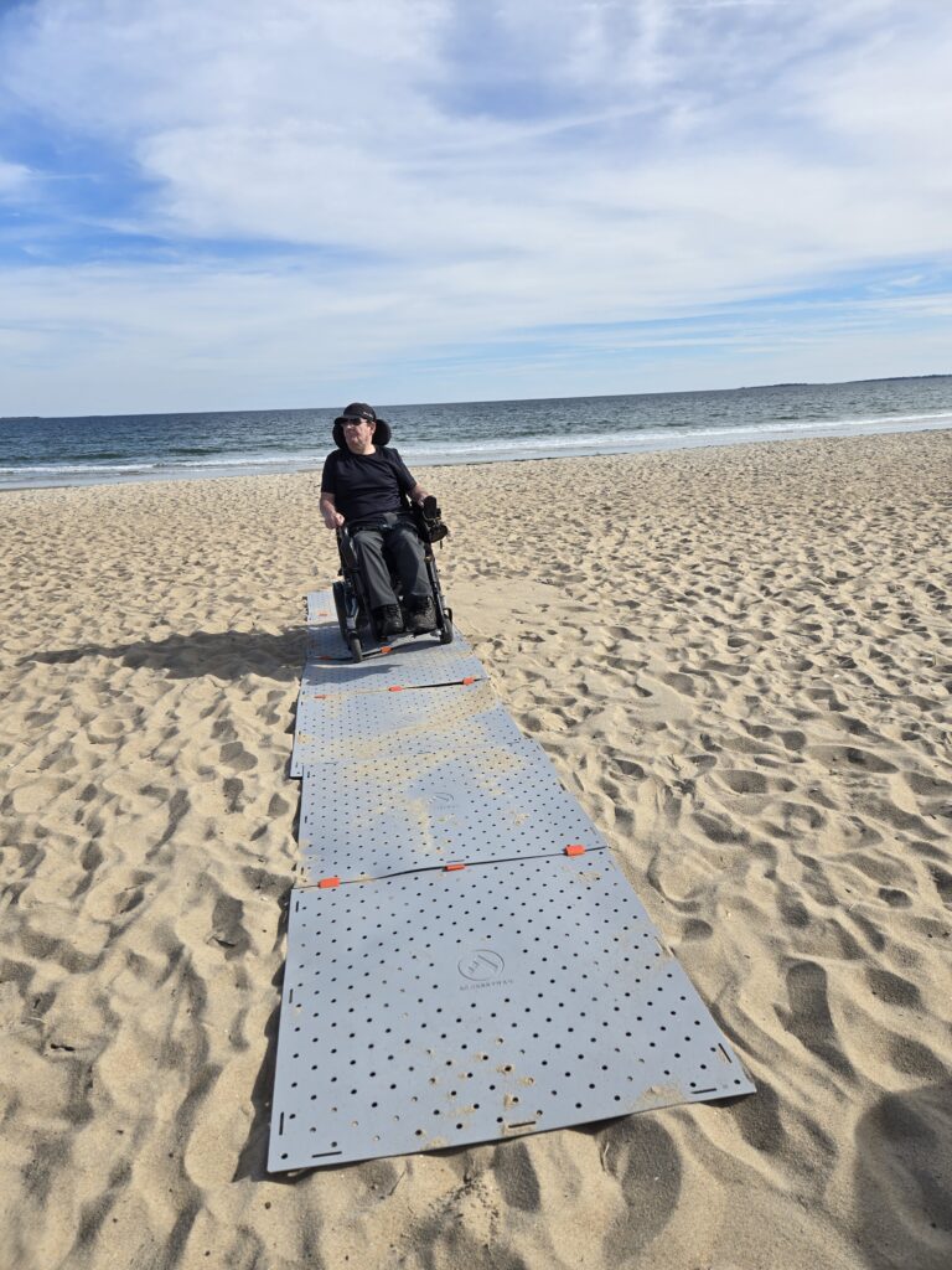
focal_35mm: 23
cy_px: 635
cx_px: 476
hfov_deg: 58.9
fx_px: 843
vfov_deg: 73.9
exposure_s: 1/1884
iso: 25
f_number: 1.8
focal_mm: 5.4
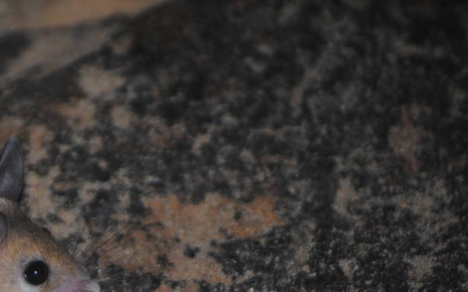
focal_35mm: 361
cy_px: 343
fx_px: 4604
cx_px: -56
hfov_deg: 5.8
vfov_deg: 3.6
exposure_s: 1/60
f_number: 4.5
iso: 200
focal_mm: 92
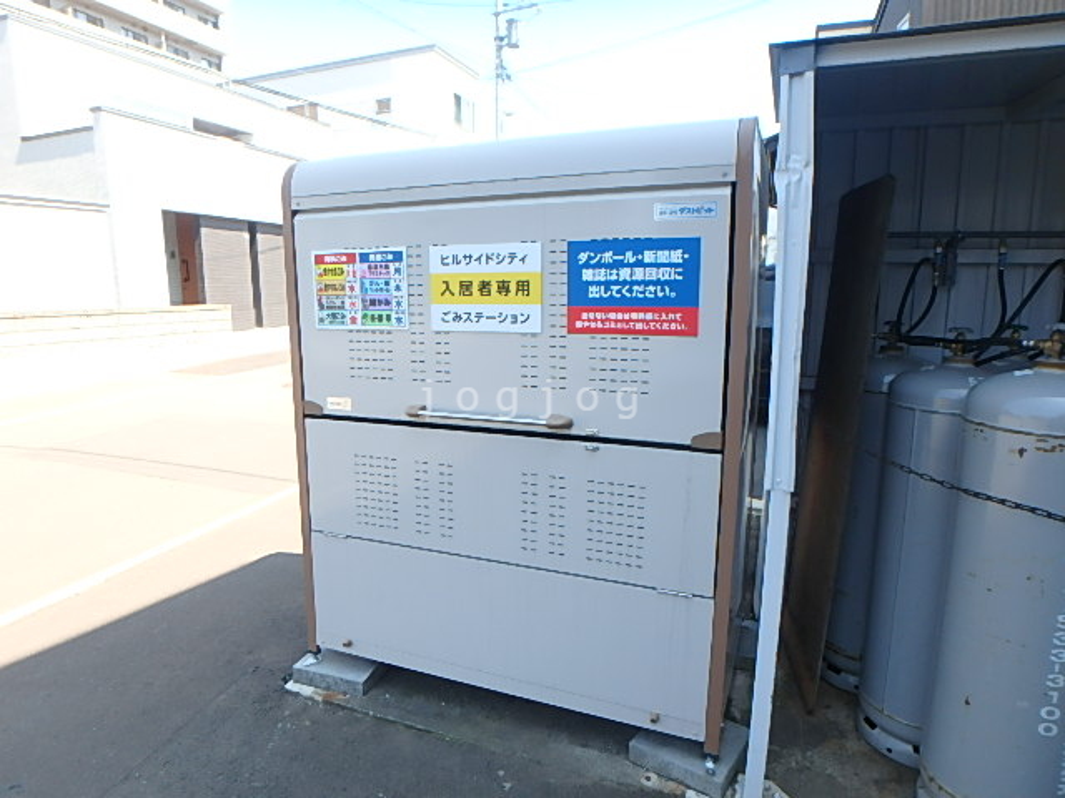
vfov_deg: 63.4
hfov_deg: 79.0
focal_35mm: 21
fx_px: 646
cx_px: 532
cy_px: 399
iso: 125
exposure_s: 1/200
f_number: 3.5
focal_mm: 3.7
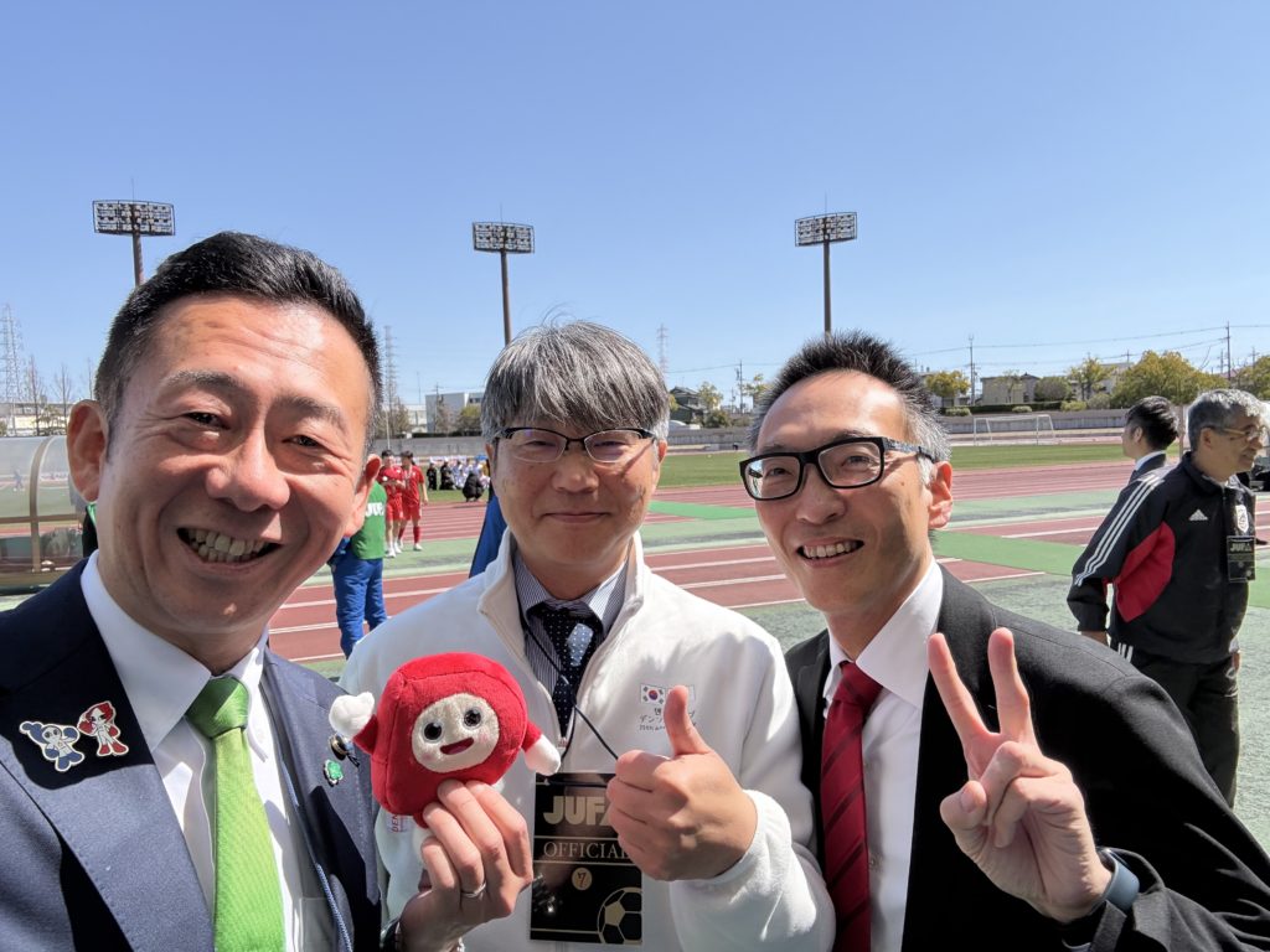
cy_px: 476
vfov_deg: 58.9
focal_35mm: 23
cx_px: 635
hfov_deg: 73.9
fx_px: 844
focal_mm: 2.69
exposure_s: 1/964
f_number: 1.9
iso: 40
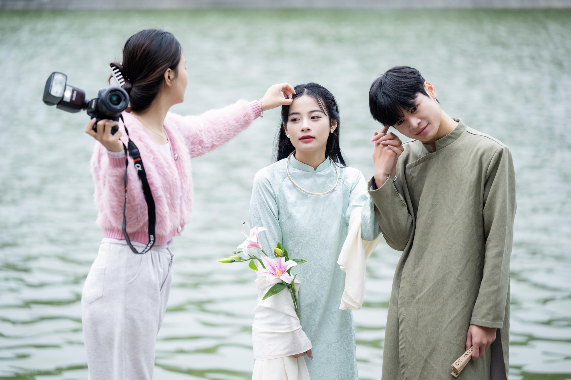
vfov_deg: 10.5
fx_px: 2062
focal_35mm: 130
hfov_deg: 15.8
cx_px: 286
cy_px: 190
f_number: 2.8
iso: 160
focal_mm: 130
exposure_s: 1/500
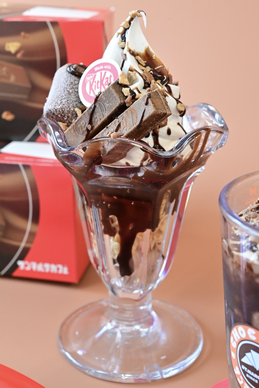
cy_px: 194
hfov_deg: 22.6
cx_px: 130
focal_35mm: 60
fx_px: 647
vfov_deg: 33.4
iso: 6400
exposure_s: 1/160
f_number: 10
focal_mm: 60
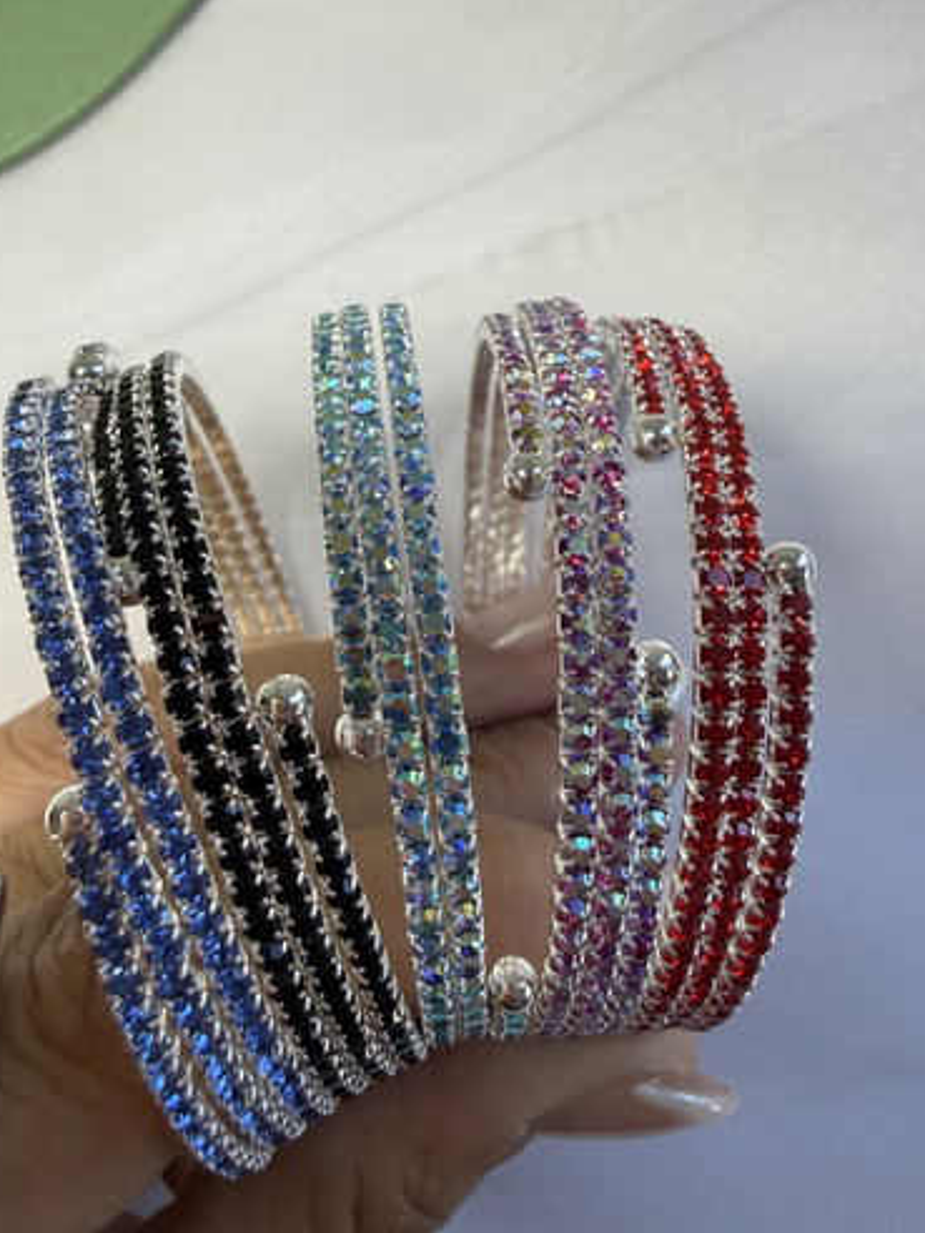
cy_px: 580
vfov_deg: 67.2
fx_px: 926
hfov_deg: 53.0
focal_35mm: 26
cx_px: 444
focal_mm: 2.22
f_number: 2.2
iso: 40
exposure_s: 1/100
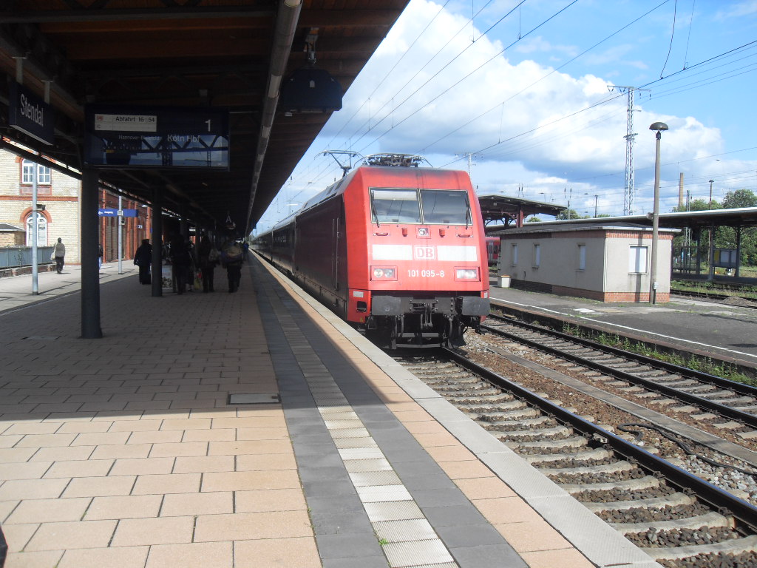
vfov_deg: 41.8
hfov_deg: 54.0
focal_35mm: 34
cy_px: 284
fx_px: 744
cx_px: 378
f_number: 7
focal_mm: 6.3
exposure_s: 1/180
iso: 80
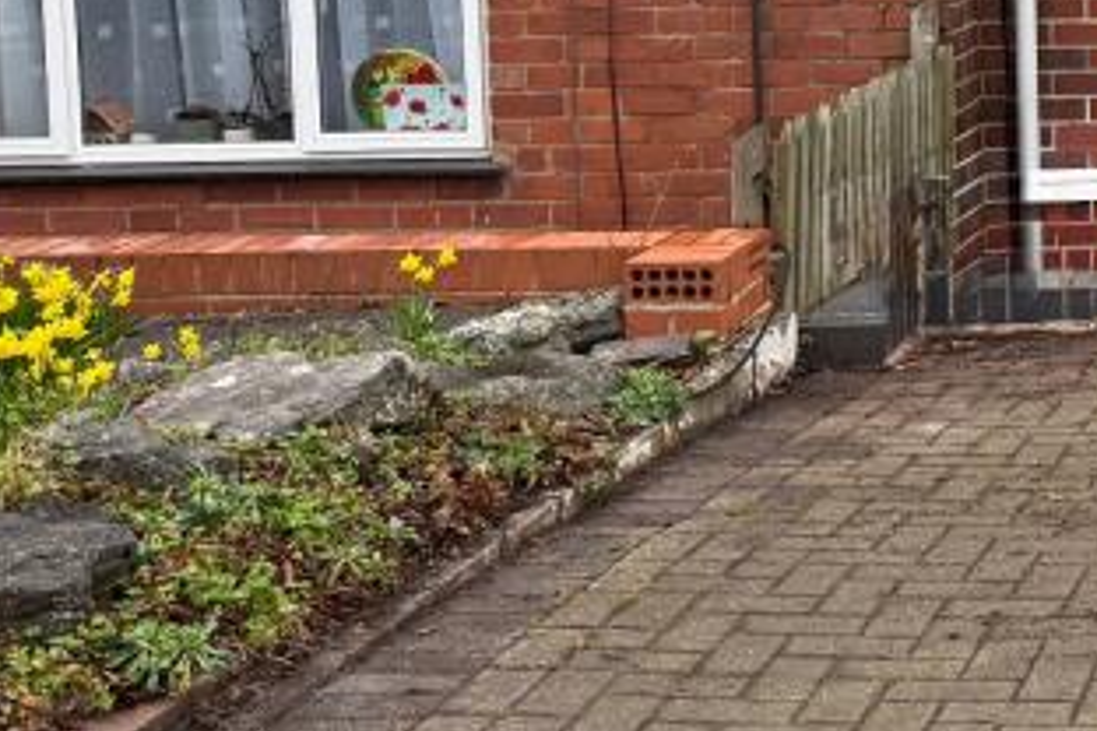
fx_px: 2499
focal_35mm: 82
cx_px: 1765
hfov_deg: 20.3
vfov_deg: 16.3
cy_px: -25
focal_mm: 6.76
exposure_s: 1/174
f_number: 1.78
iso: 64
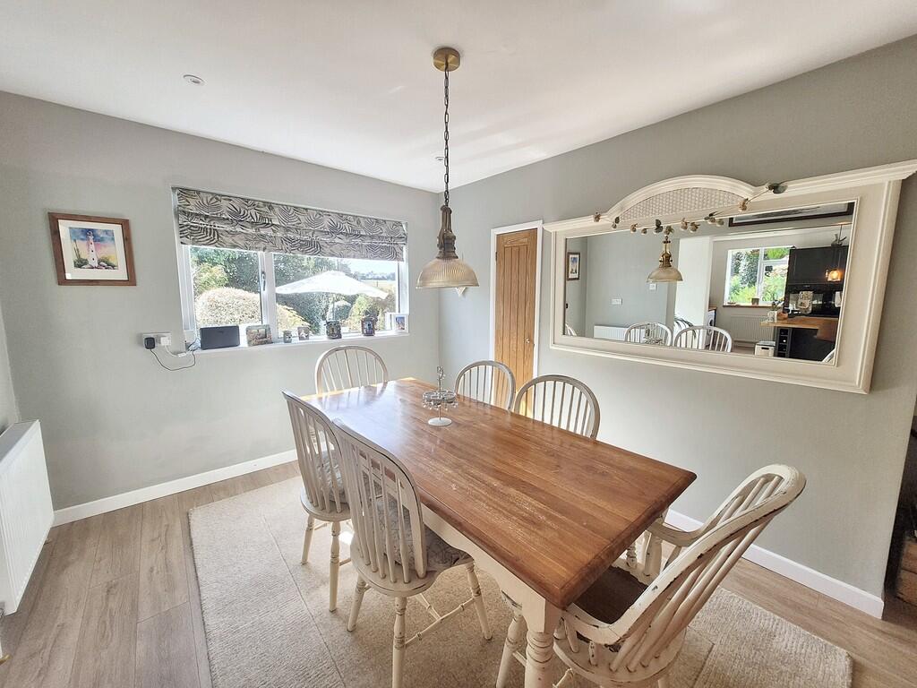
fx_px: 344
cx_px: 458
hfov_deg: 106.2
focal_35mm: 13
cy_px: 344
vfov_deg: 89.9
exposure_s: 1/125
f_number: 2.2
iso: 50
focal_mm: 1.7
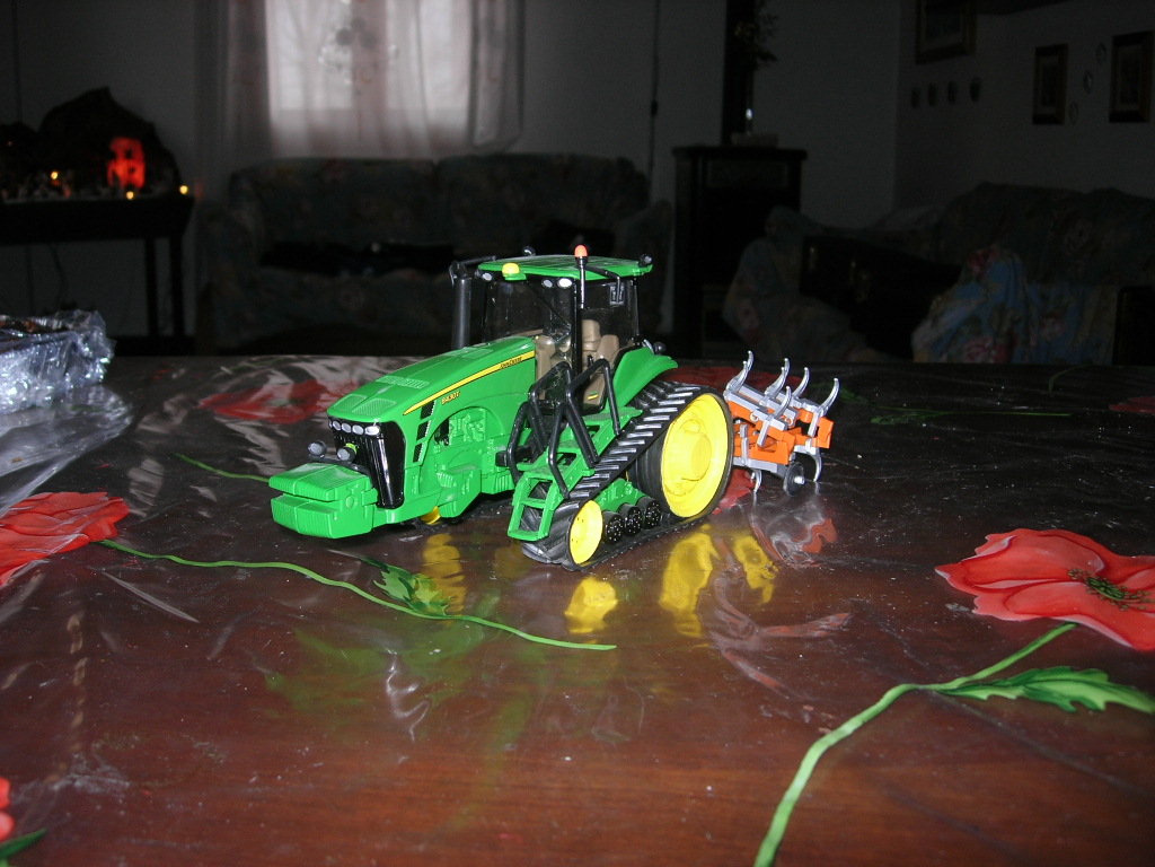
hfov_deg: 49.0
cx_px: 578
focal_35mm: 38
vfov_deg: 37.7
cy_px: 434
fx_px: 1268
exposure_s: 1/60.1
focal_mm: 7.8
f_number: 2.8
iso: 64
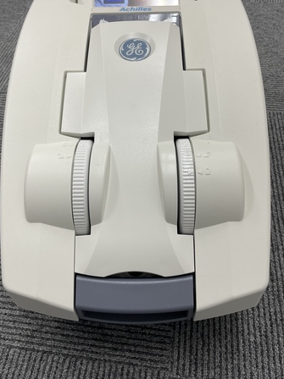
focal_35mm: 31
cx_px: 139
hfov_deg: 45.4
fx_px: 340
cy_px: 158
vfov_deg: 58.1
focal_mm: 4.2
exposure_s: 1/100
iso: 50
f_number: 1.6
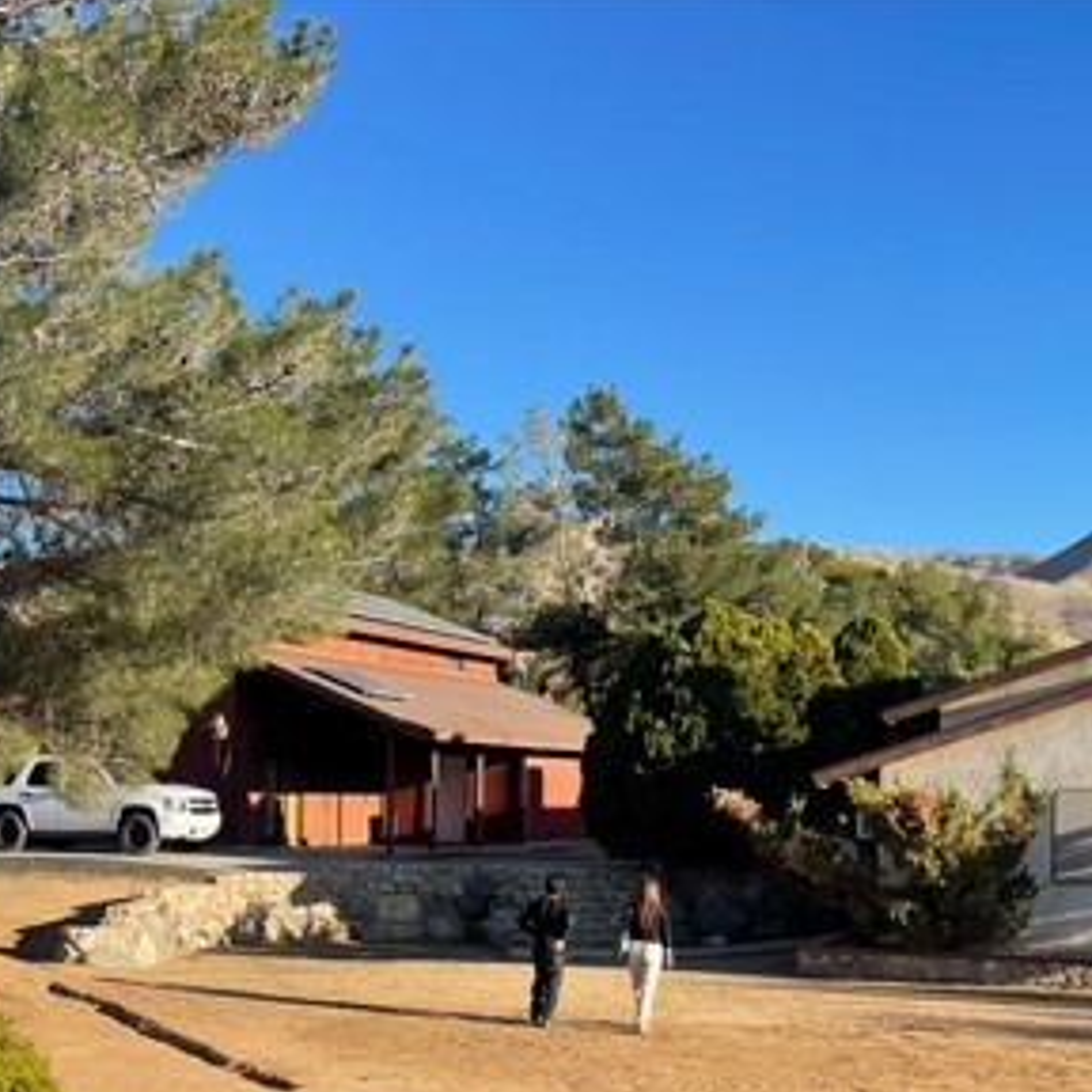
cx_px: 186
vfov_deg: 32.4
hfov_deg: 32.3
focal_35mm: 51
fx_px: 1820
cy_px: 895
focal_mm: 4.2
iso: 32
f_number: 1.6
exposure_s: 1/1855
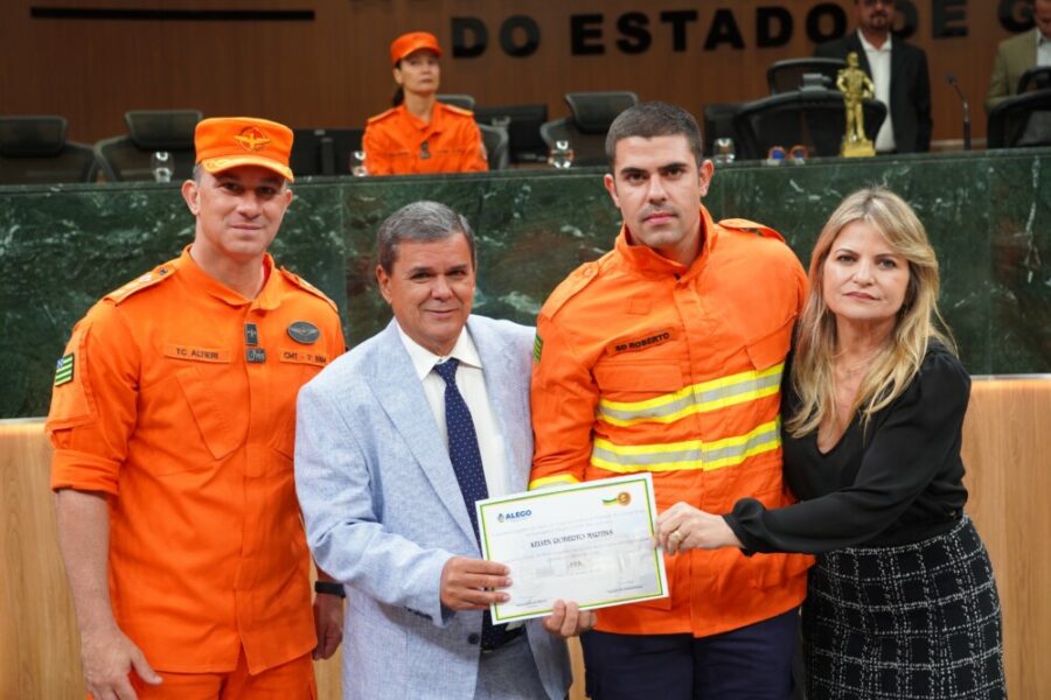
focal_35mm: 51
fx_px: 1489
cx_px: 526
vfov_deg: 26.5
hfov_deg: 38.9
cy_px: 350
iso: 1000
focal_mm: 51
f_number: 5
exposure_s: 1/160
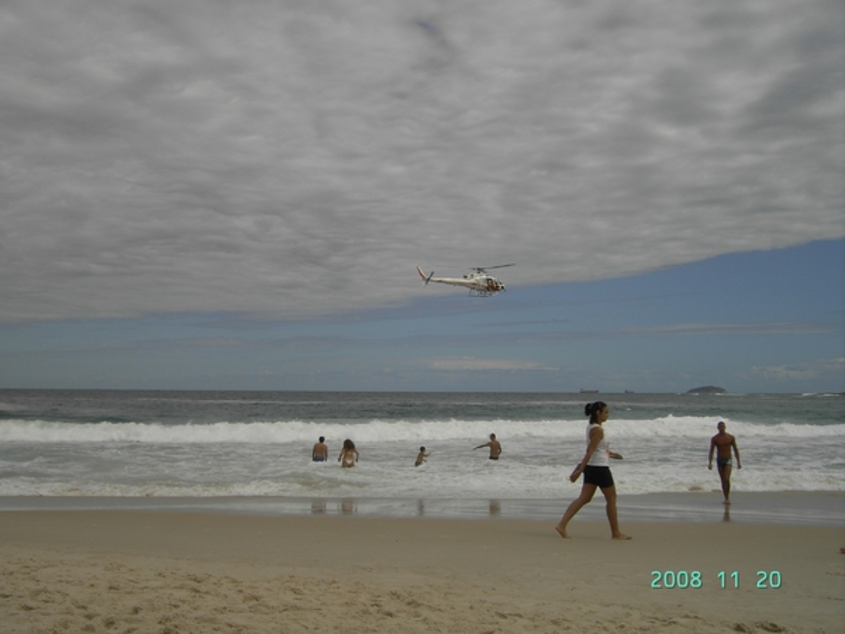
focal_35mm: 35
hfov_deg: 52.6
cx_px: 422
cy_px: 317
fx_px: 854
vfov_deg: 40.7
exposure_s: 1/600
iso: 50
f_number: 6.7
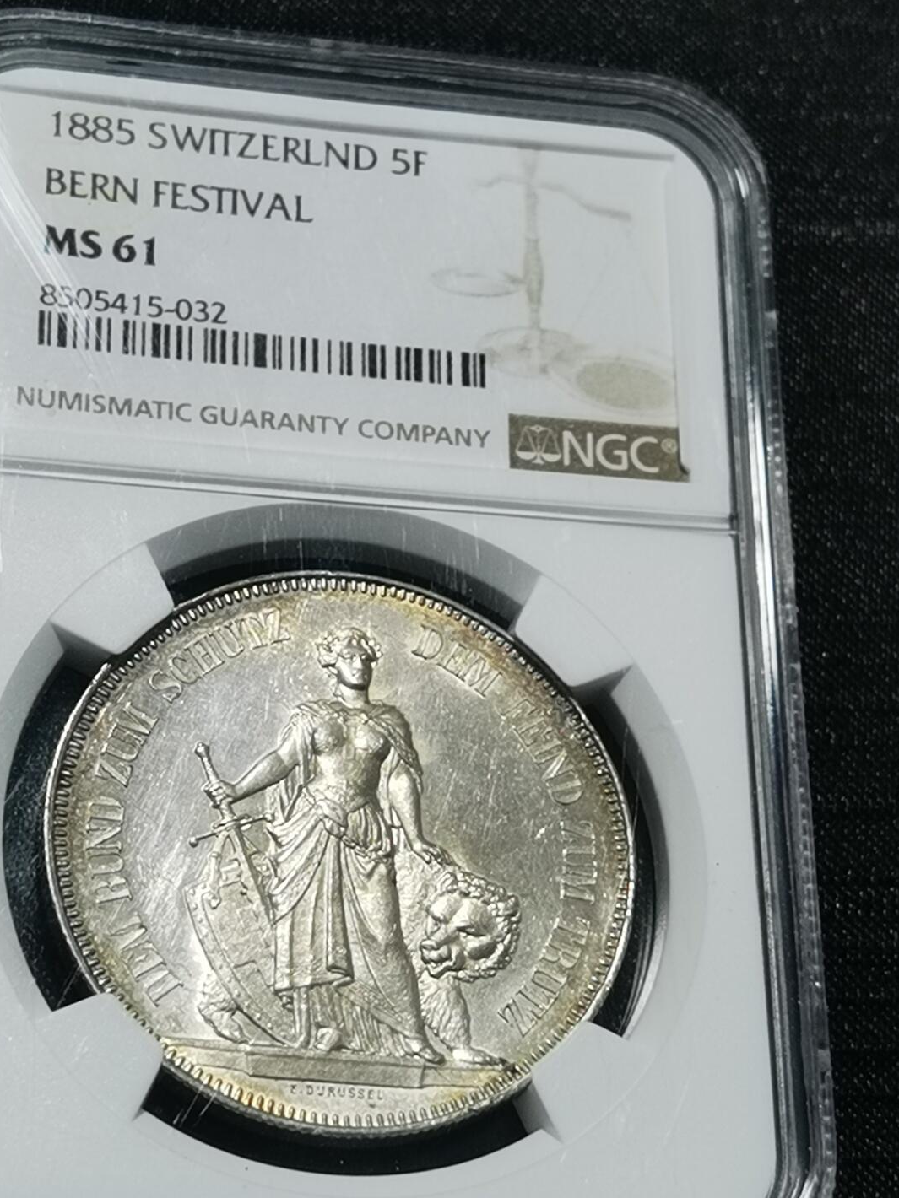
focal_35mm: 90
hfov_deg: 16.4
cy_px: 594
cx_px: 345
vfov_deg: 21.8
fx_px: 3116
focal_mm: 6.67
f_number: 1.9
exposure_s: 1/100
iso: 64
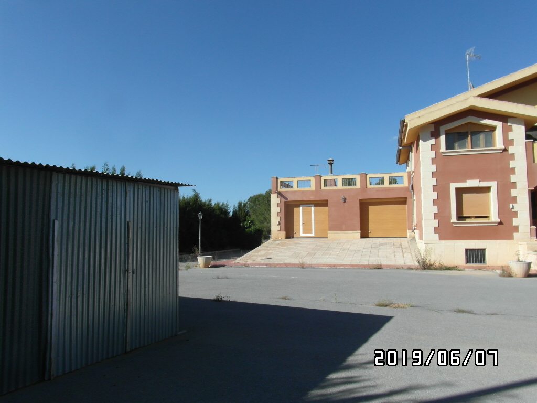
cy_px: 202
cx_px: 268
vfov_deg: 56.8
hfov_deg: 71.6
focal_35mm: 24
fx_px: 372
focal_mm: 4
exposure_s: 1/250
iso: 80
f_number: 6.6
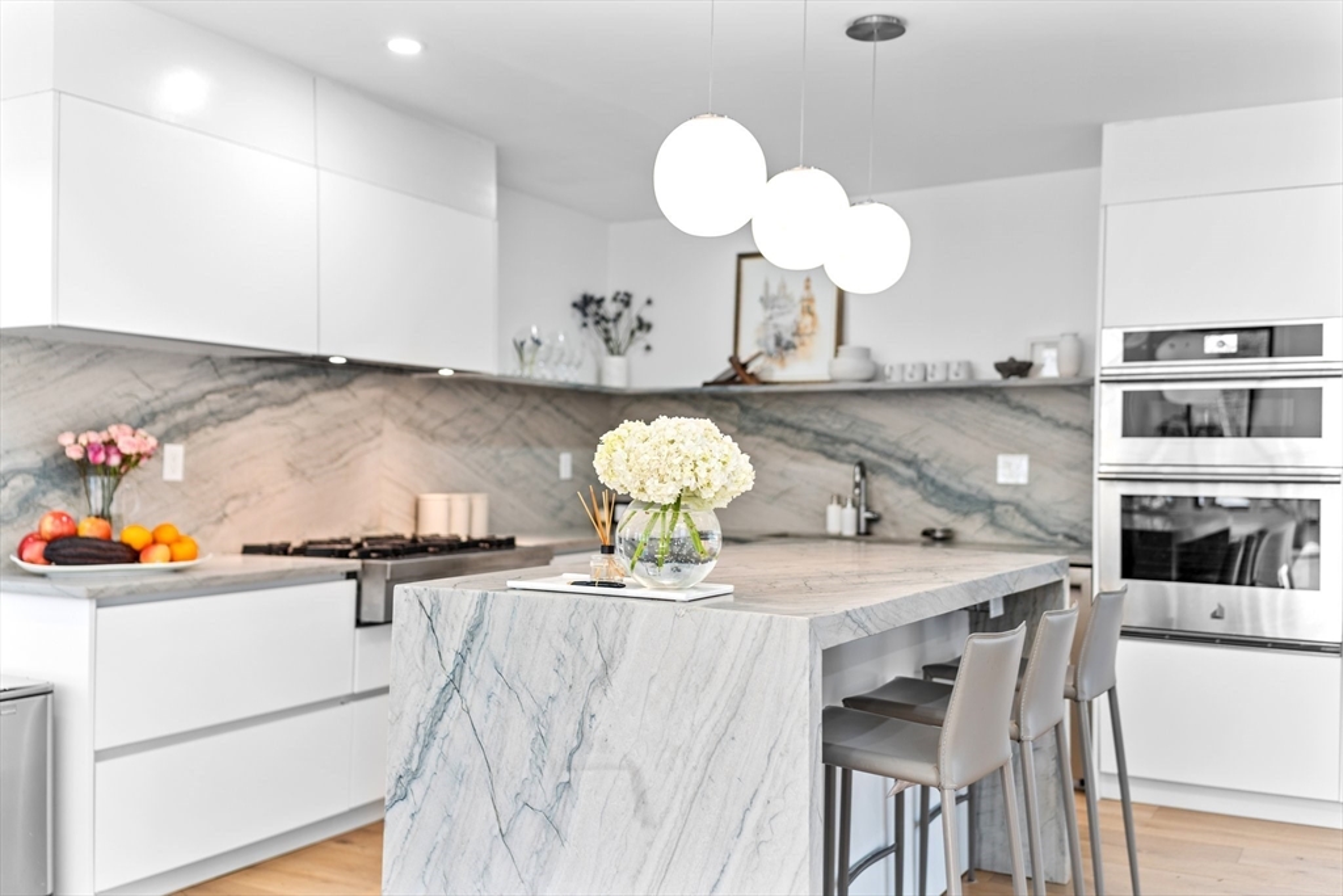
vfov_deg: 37.9
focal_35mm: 35
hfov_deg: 54.4
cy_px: 448
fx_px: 1306
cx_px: 672
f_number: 2
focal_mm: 35
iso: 100
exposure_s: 1/20
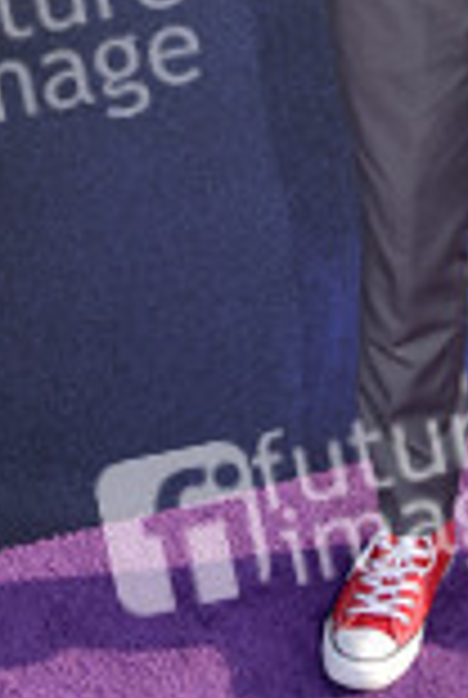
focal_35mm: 98
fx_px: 1902
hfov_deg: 13.8
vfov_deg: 19.4
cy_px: -167
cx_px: 461
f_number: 7.1
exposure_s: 1/250
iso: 125
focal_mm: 38
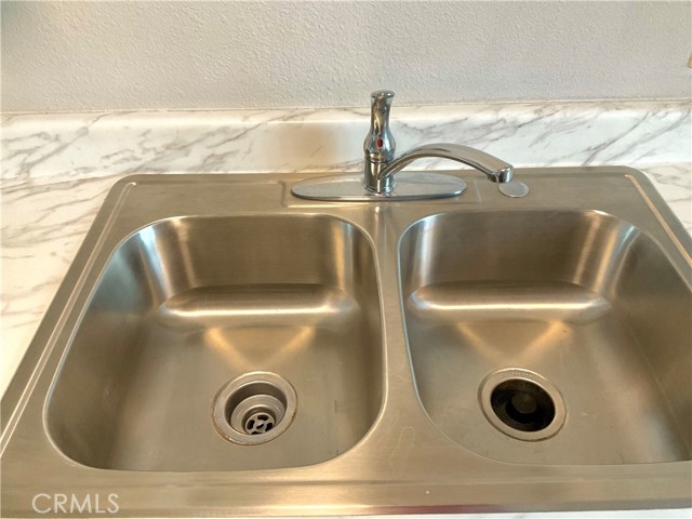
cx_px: 346
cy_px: 260
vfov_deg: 48.2
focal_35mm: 29
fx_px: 580
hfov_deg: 61.7
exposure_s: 1/60
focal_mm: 3
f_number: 1.8
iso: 160
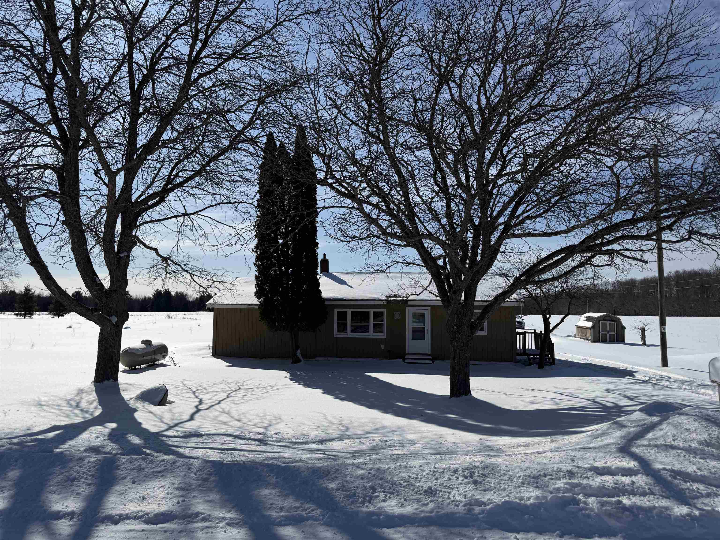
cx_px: 360
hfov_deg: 71.6
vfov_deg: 56.8
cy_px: 270
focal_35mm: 24
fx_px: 499
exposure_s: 1/14286
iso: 80
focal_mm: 6.76
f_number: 1.78
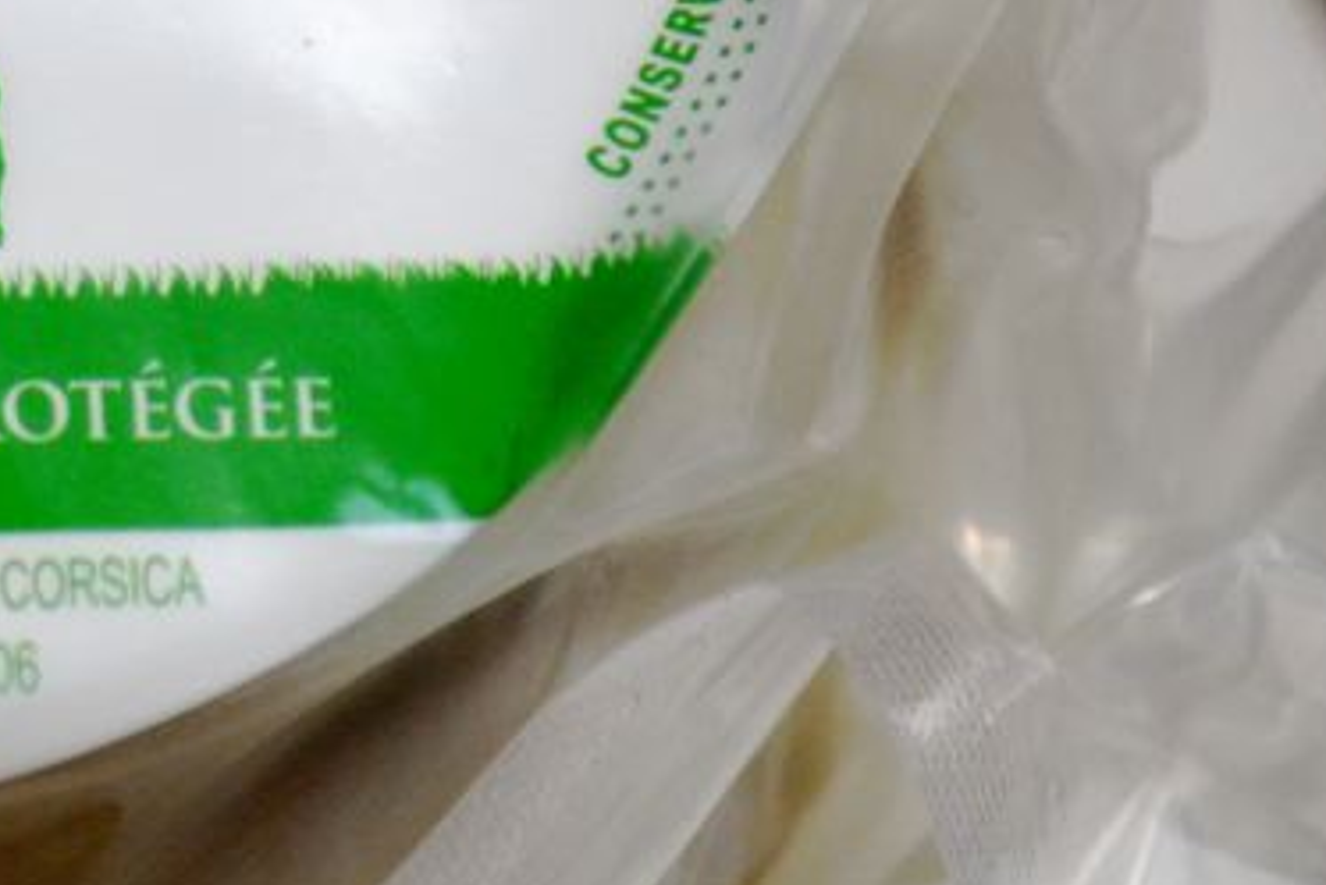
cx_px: -329
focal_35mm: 283
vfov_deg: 4.9
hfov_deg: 7.2
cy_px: -137
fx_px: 10417
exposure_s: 1/80
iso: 400
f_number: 5.6
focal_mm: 55
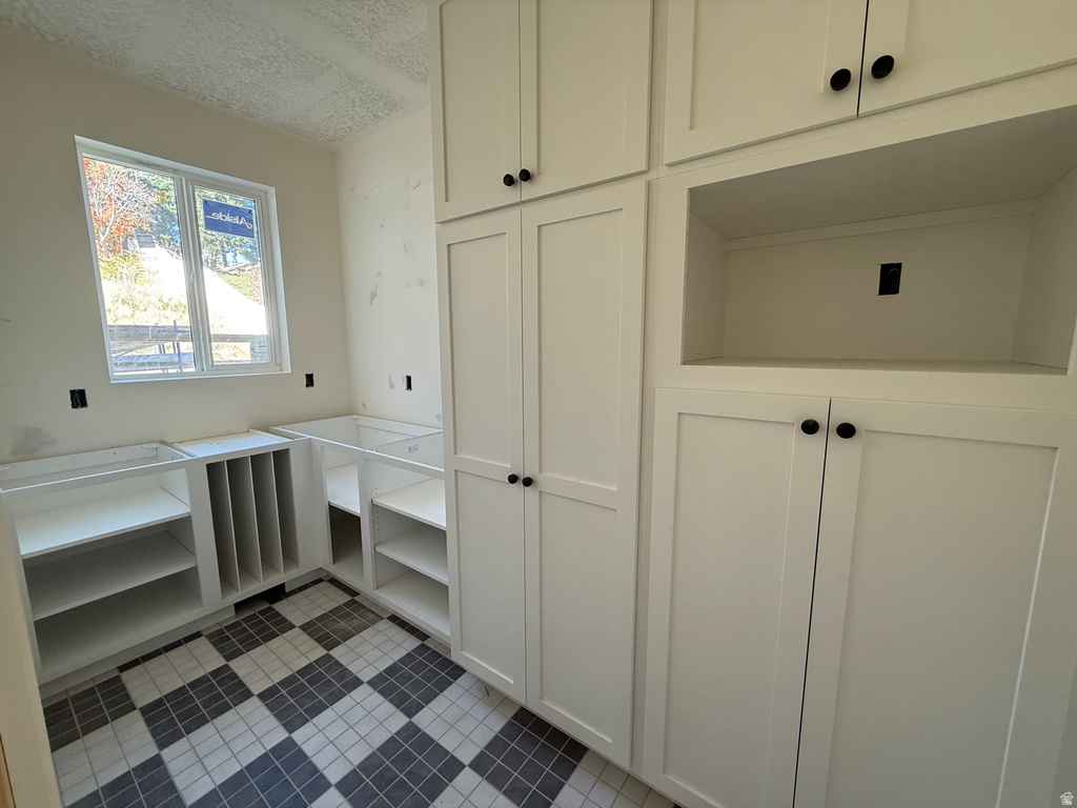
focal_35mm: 14
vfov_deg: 85.7
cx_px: 538
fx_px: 436
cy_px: 404
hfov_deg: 102.1
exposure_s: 1/99
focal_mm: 2.22
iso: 200
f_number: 2.2
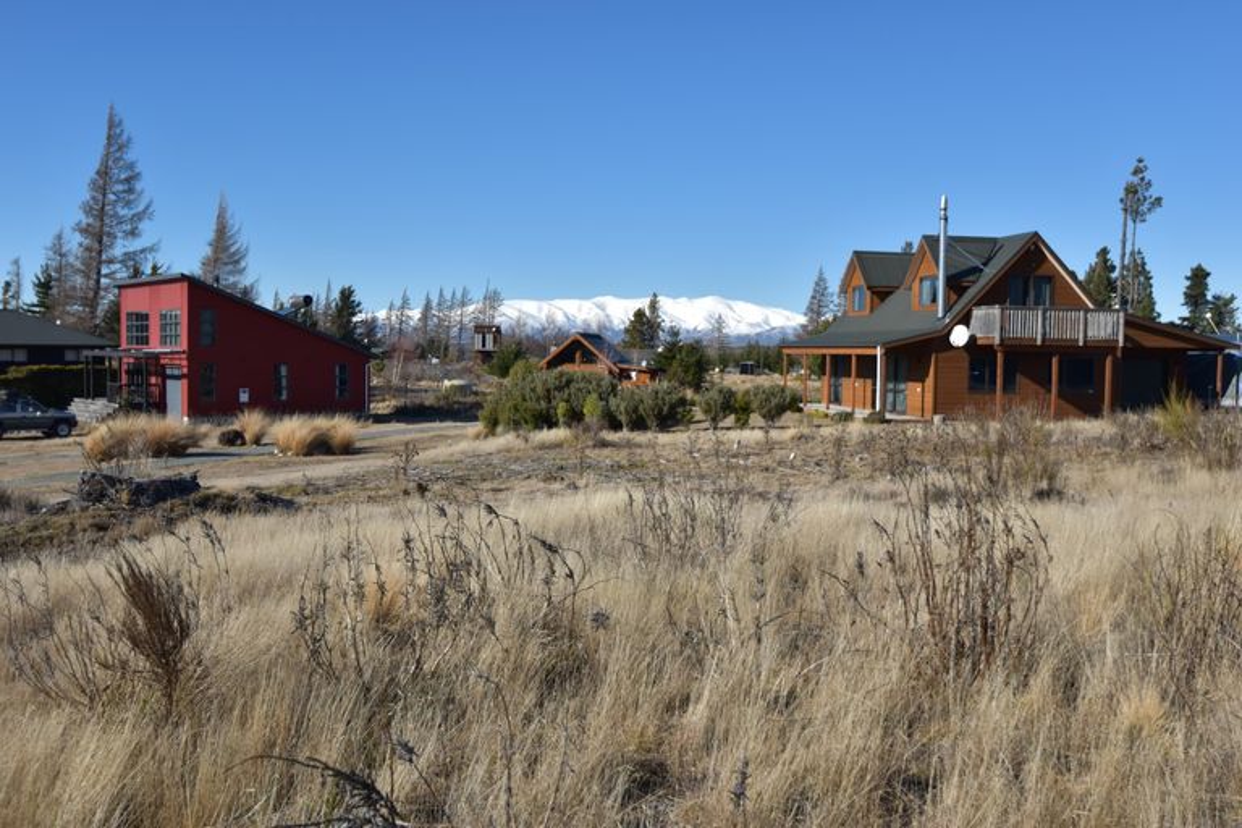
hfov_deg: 59.5
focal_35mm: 32
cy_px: 414
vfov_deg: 41.7
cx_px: 621
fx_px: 1087
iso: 200
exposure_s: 1/2000
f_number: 4.5
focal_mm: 21
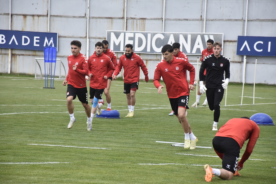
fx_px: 1610
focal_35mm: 210
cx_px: 138
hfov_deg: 9.8
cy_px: 92
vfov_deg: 6.5
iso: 800
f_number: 8
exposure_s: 1/1000
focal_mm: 140
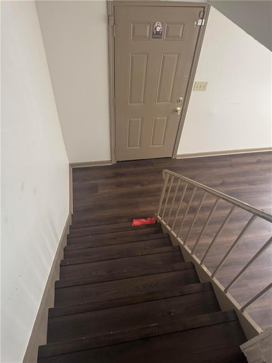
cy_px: 182
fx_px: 251
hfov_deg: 56.8
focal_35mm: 24
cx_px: 136
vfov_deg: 71.6
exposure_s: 1/40
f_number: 1.78
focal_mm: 6.76
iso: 800
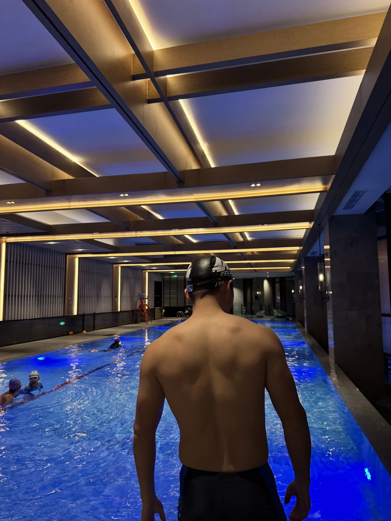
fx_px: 361
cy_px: 260
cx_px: 196
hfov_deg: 56.8
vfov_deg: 71.6
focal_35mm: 24
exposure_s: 1/53
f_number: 1.78
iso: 400
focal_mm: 6.76
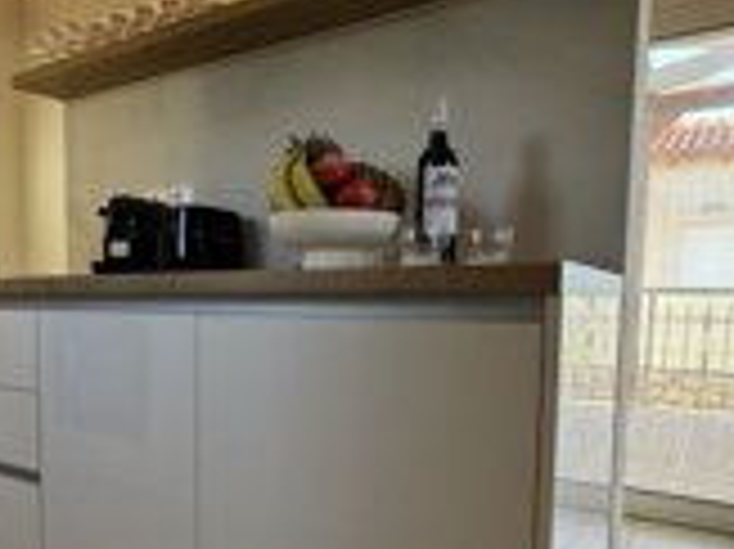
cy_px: 356
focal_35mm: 31
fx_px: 657
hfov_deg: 57.2
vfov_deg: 44.9
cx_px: 248
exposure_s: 1/99
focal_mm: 2.22
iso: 100
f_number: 2.2
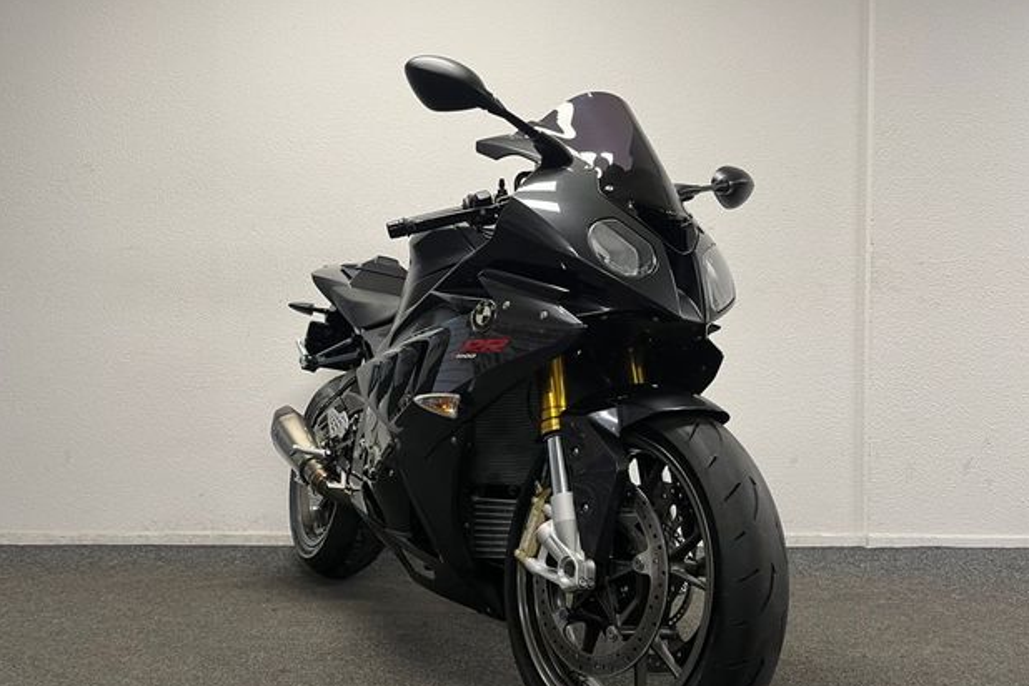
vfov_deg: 46.3
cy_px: 390
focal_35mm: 28
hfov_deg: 65.5
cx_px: 529
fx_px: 800
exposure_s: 1/50
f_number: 1.6
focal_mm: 5.1
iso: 80
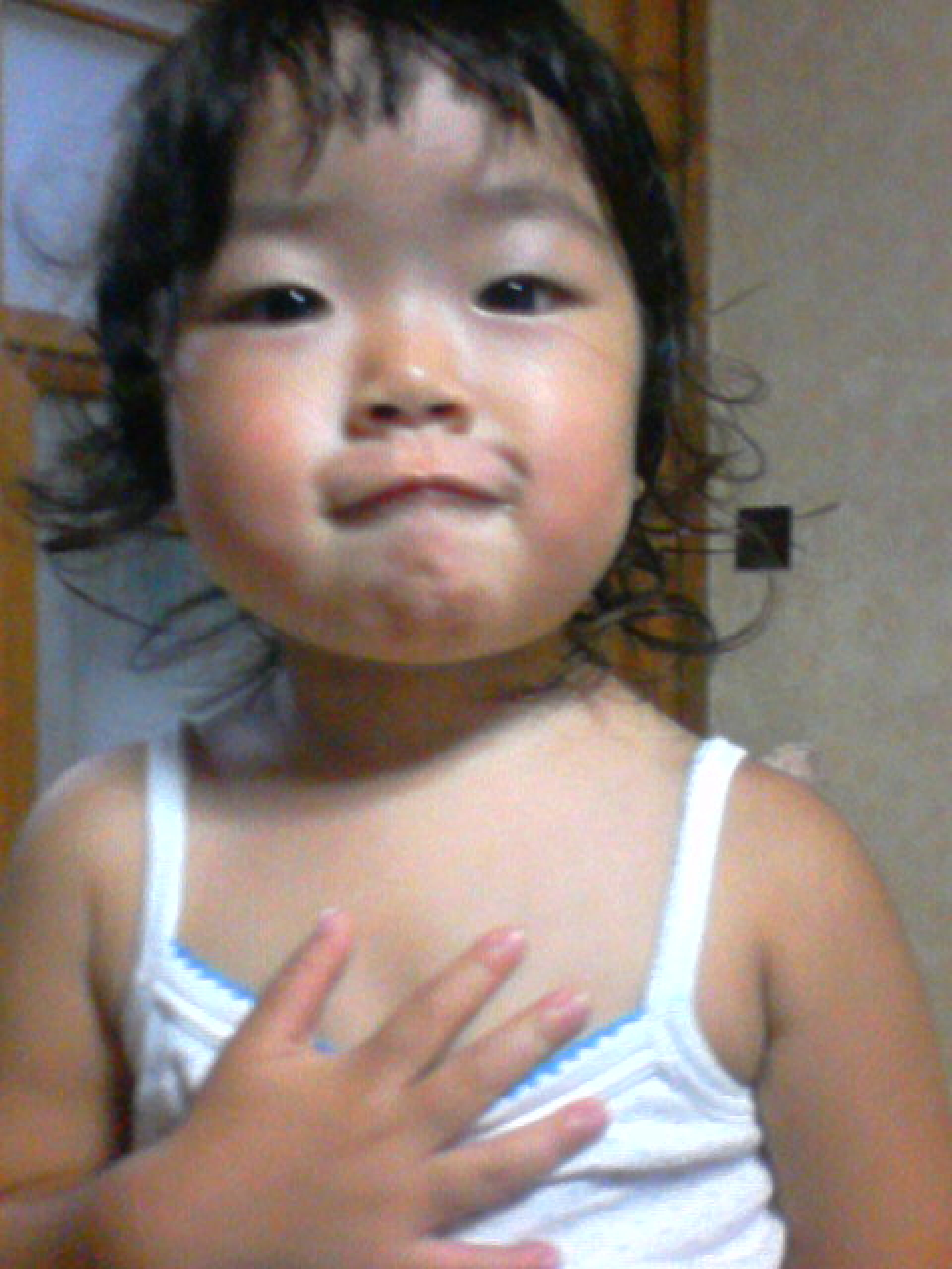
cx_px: 476
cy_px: 634
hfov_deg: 48.2
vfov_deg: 61.7
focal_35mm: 29
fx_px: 1063
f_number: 2.8
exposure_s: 1/14.9
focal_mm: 1.5
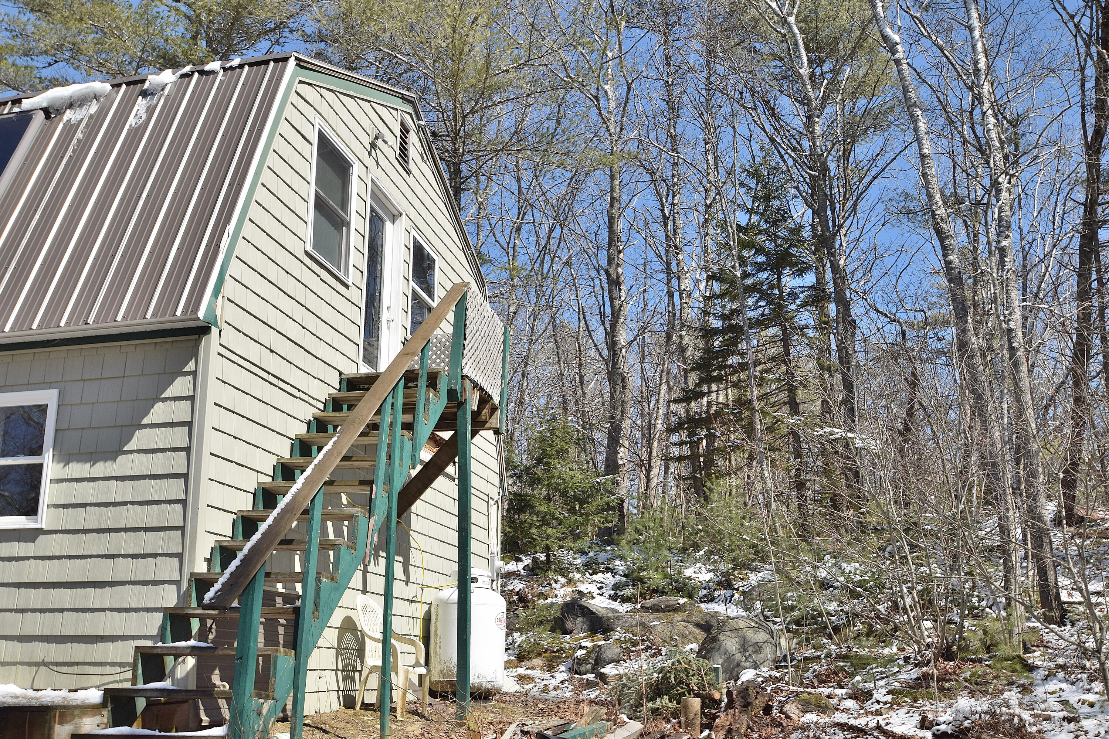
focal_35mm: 36
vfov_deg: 36.9
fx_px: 1109
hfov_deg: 53.1
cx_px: 554
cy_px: 370
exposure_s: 1/200
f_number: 9
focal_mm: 24
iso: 100
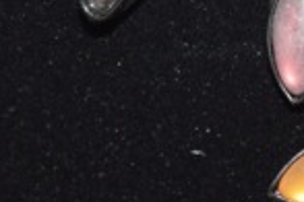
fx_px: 4129
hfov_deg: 4.2
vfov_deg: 2.8
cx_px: 199
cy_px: -59
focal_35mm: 489
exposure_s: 1/60
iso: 1000
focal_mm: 48
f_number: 5.3
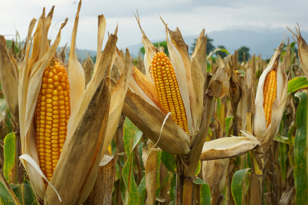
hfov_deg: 27.0
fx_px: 642
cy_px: 102
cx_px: 154
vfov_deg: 18.2
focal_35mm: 75
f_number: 13
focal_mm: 50
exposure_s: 1/160
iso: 400
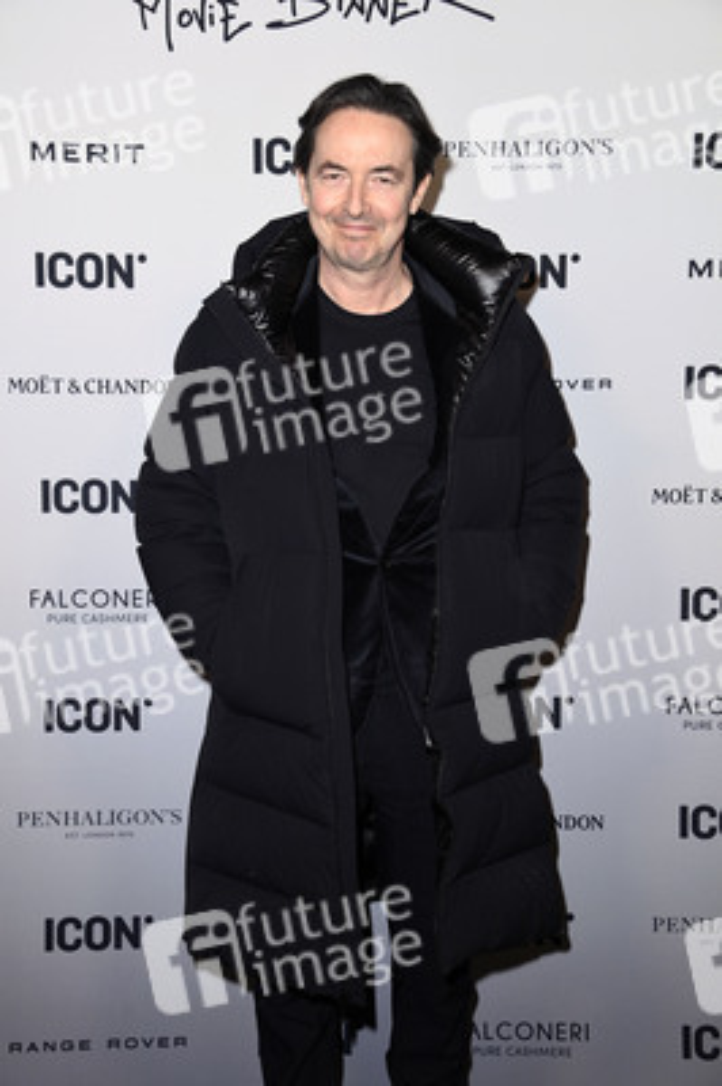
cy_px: 543
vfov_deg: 34.5
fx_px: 1748
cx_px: 361
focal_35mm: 58
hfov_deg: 23.3
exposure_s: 1/250
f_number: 5.6
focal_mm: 58
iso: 1000
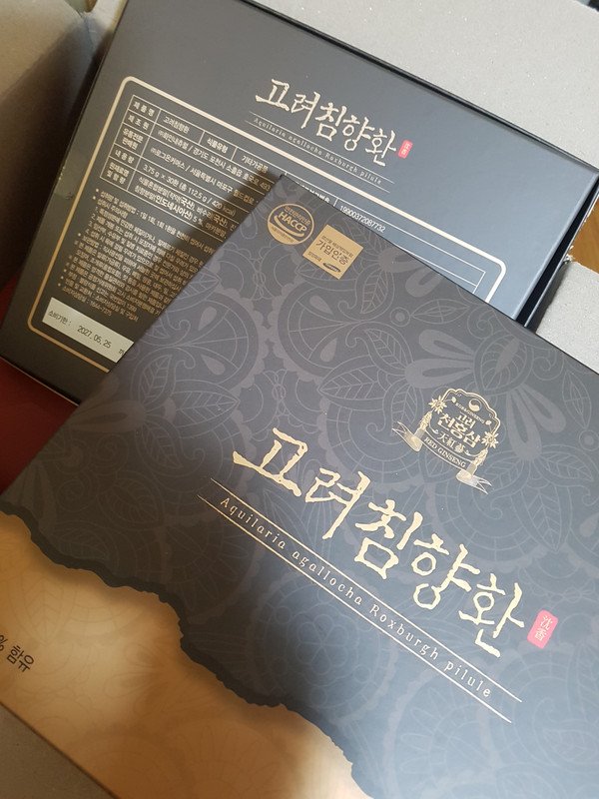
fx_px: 600
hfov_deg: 53.1
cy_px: 400
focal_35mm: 26
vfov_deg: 67.3
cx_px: 300
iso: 200
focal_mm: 4.2
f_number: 1.7
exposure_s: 1/12
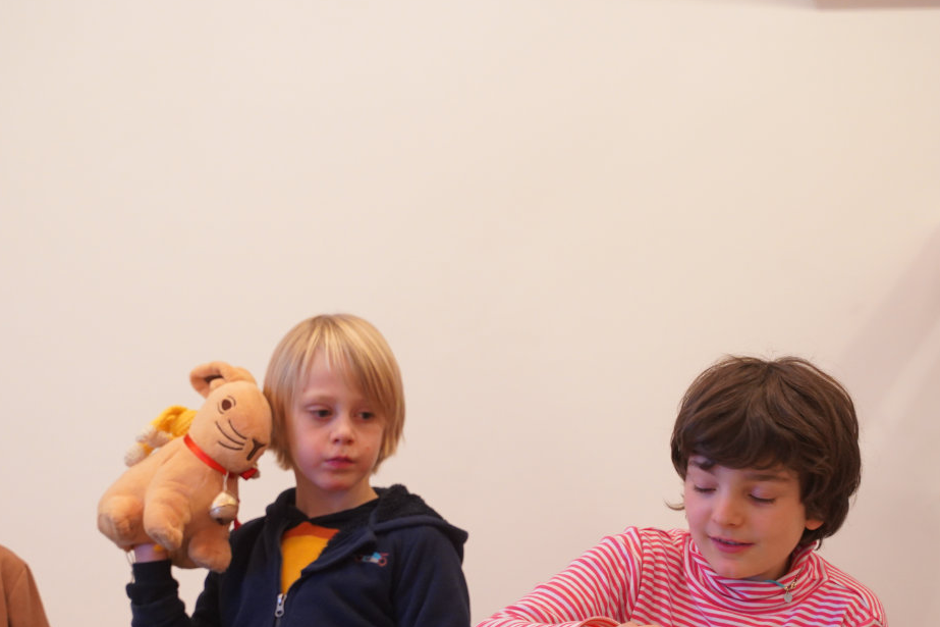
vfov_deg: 13.1
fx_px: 2715
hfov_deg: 19.6
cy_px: 428
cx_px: 466
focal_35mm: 104
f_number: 4
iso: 2500
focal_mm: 75
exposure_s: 1/160
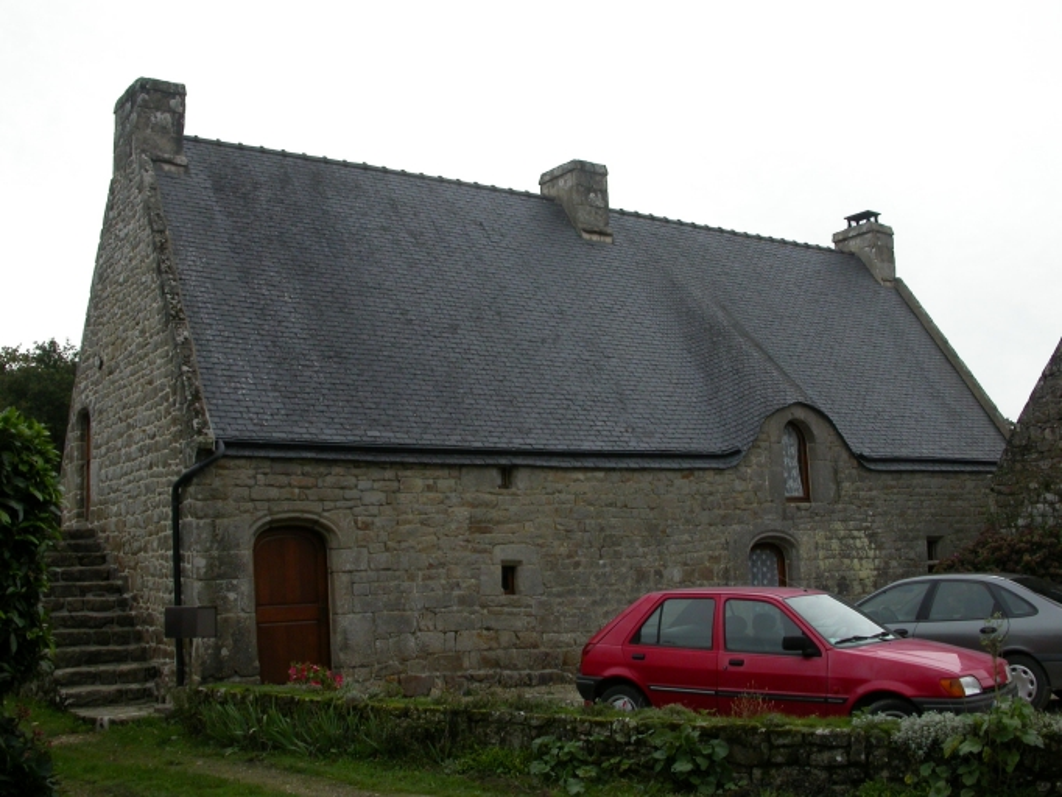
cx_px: 531
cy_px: 398
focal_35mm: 38
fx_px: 1166
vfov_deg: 37.7
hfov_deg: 49.0
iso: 100
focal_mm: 7.85
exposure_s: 1/238
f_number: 6
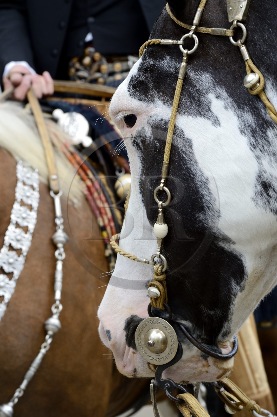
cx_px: 138
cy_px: 208
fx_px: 1675
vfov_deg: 14.2
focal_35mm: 145
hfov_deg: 9.5
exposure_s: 1/200
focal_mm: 145
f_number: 11
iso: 400
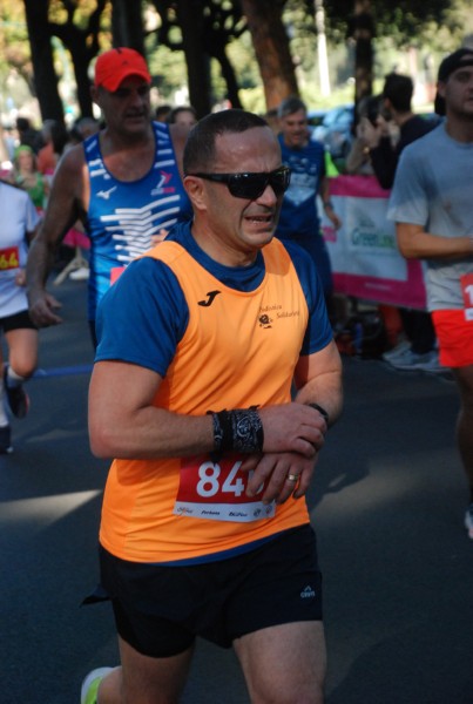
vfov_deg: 18.1
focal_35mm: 112
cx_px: 236
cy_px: 352
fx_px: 2206
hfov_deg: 12.2
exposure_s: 1/500
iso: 1000
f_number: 5.6
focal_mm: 75
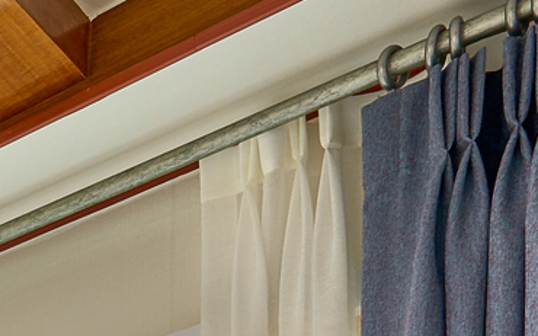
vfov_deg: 12.0
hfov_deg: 12.2
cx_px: -991
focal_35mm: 71
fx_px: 1041
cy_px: 940
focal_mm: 12
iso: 100
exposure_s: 1/30
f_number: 11
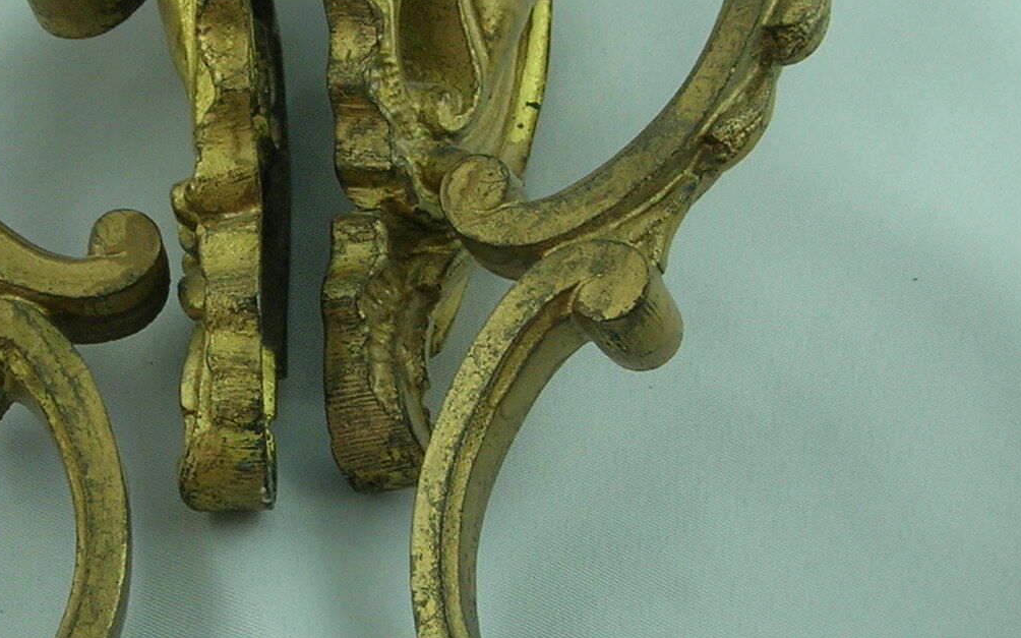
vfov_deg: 12.6
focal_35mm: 104
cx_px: 332
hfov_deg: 19.9
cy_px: 247
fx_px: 2893
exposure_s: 1/78
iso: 64
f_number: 4.8
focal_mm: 7.8
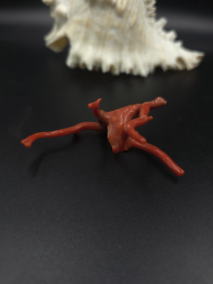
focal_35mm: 23
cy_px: 142
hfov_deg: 58.9
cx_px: 106
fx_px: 189
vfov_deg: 73.9
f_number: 1.7
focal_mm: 6.3
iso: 12
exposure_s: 1/50
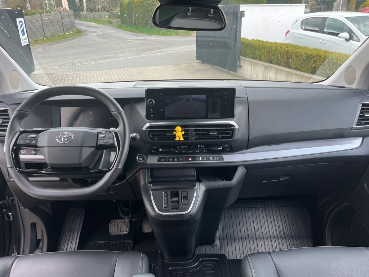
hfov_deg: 67.3
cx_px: 184
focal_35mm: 26
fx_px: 277
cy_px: 138
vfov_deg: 53.1
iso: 50
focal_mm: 5.1
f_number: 1.6
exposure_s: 1/121
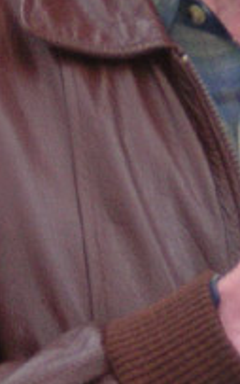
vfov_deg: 5.6
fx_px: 3932
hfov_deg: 3.5
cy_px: 50
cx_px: 304
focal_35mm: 376
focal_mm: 14.1
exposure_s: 1/60.1
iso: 289
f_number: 4.7
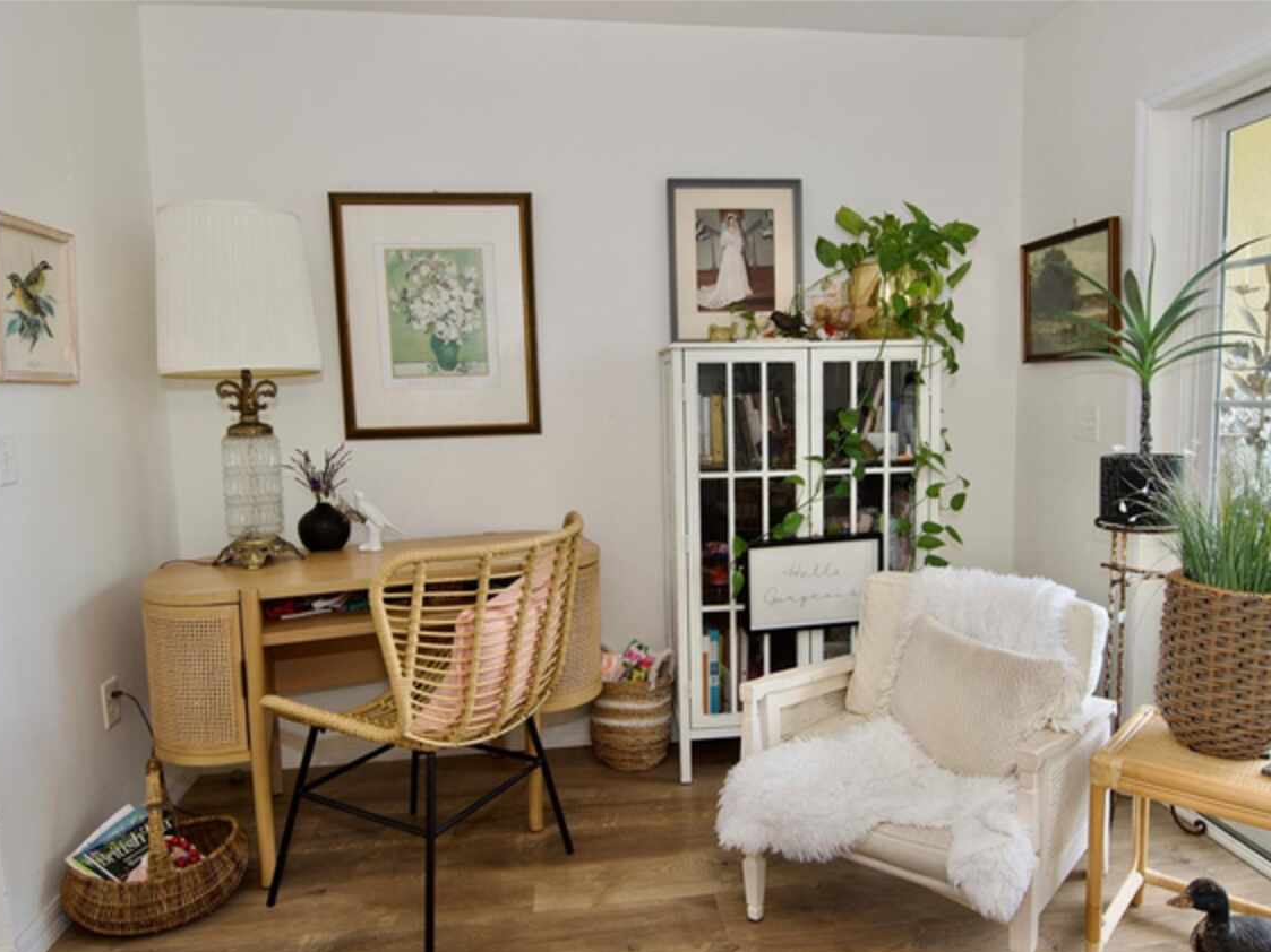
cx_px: 673
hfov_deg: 73.9
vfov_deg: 58.9
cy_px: 481
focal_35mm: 23
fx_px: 844
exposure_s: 1/60
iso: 450
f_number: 4
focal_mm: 14
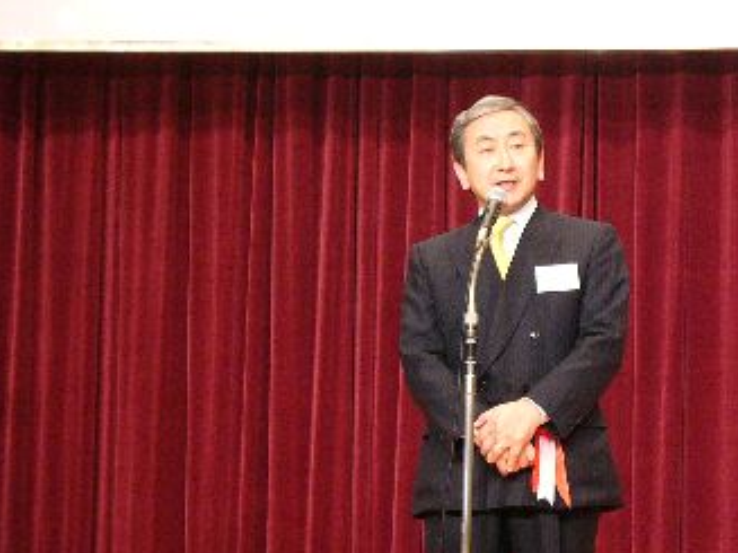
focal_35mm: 141
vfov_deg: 10.5
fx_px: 3005
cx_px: 666
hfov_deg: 13.9
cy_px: 336
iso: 200
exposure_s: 1/30
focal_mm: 12
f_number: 2.8
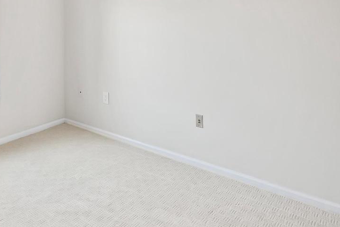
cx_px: 107
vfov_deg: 39.6
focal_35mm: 30
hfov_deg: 60.1
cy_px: 12
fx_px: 283
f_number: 7.1
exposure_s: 1/8
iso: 640
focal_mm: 10
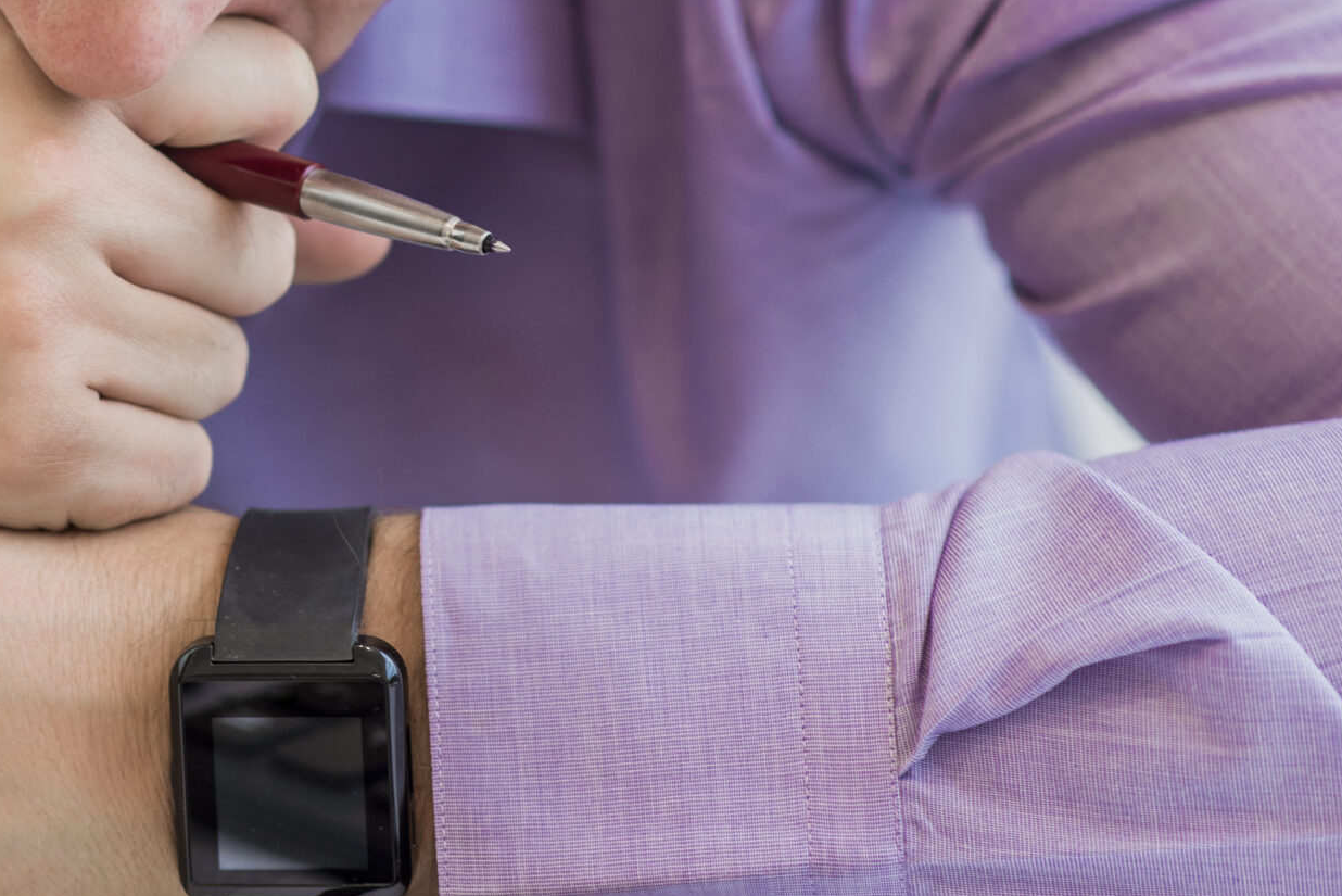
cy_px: 205
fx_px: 6563
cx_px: 29
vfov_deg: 7.8
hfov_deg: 11.6
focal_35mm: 176
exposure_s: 1/100
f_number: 2.8
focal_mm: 85
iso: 320
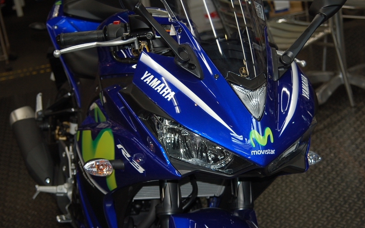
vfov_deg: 17.6
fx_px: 736
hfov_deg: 27.9
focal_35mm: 74
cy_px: 118
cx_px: 182
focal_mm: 48
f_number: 4.5
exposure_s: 1/60
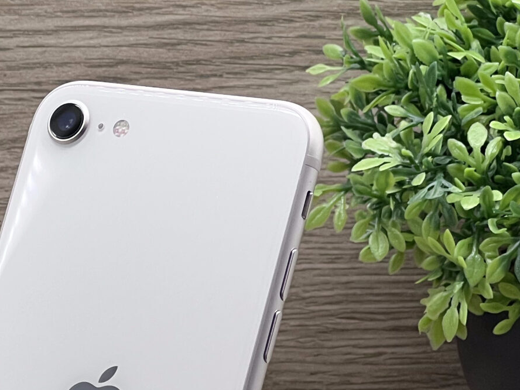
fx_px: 3335
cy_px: 355
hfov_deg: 8.9
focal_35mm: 222
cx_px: 13
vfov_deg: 6.7
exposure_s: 1/100
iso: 64
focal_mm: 9
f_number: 2.8
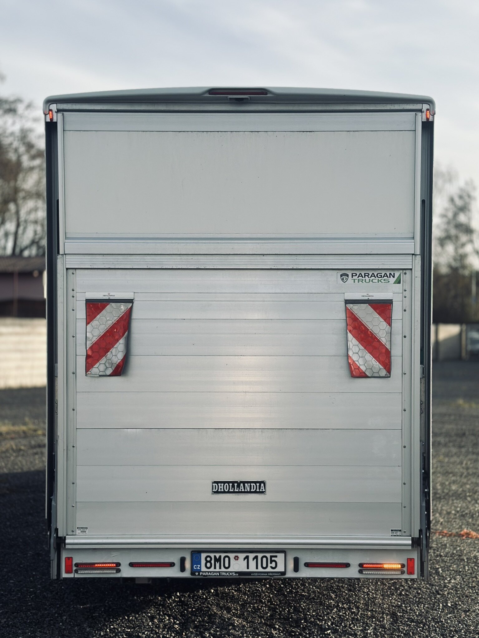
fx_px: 886
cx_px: 240
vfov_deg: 39.7
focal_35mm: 48
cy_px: 319
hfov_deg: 30.3
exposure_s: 1/2667
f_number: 1.78
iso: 100
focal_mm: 6.86
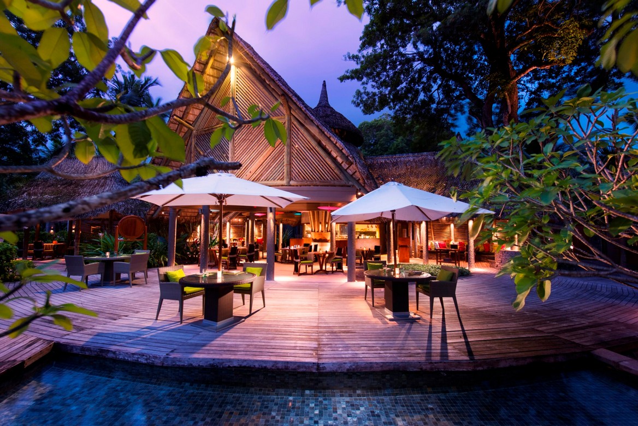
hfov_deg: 100.4
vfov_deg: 77.4
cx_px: 319
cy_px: 213
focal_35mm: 15
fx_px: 266
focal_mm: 15
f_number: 7.1
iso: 200
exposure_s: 1.3
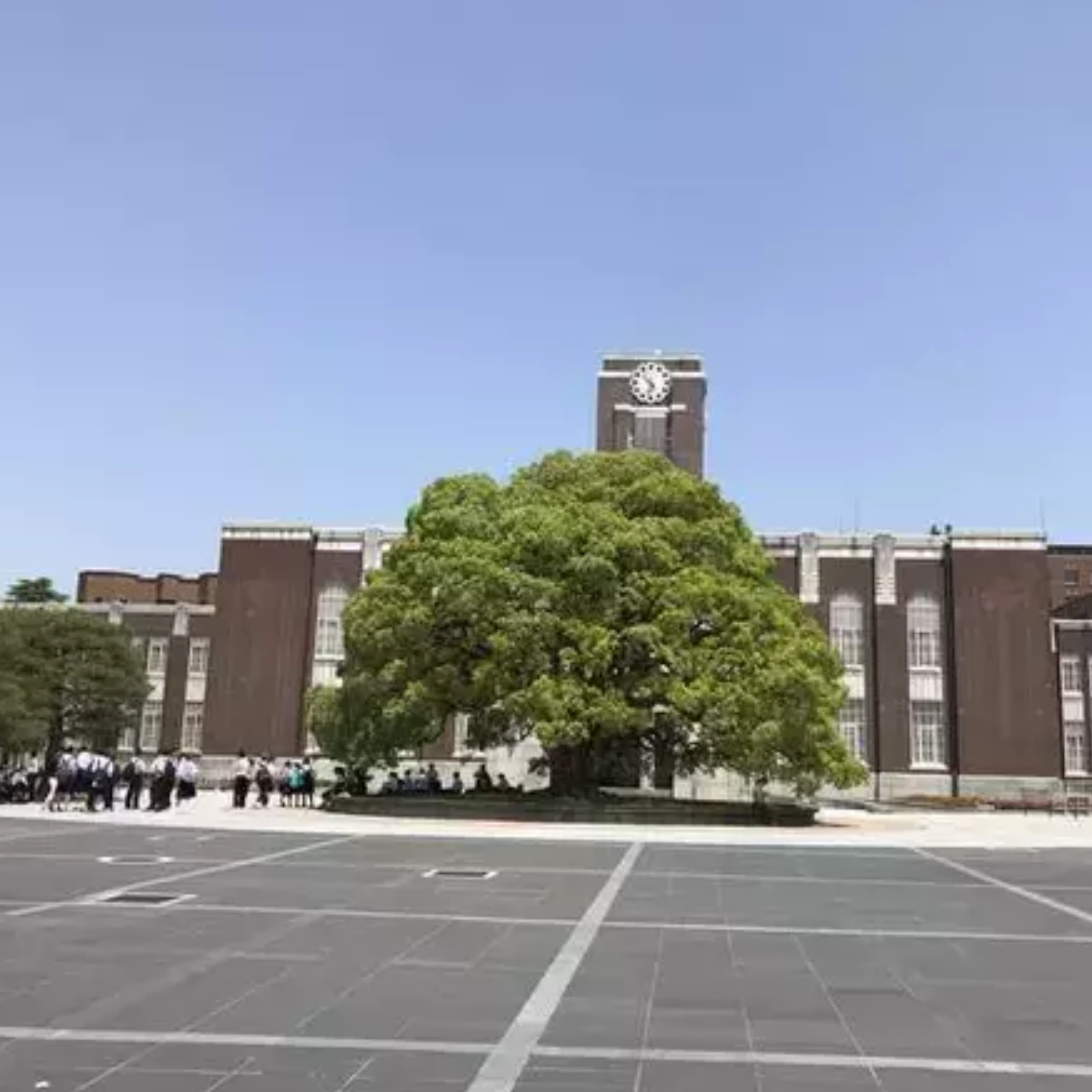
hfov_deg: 48.3
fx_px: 1213
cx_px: 615
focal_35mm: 34
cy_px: 550
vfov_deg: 48.5
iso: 20
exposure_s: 1/2519
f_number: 1.8
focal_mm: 3.99
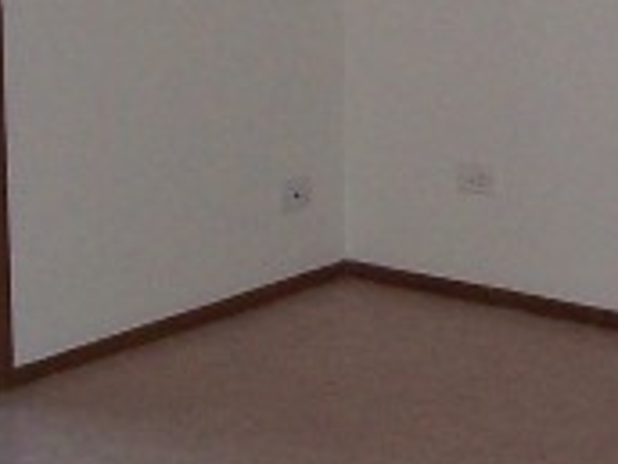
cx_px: 489
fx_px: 2821
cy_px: -101
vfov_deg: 9.3
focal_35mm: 158
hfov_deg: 12.5
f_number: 2.7
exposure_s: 1/60
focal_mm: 5.6
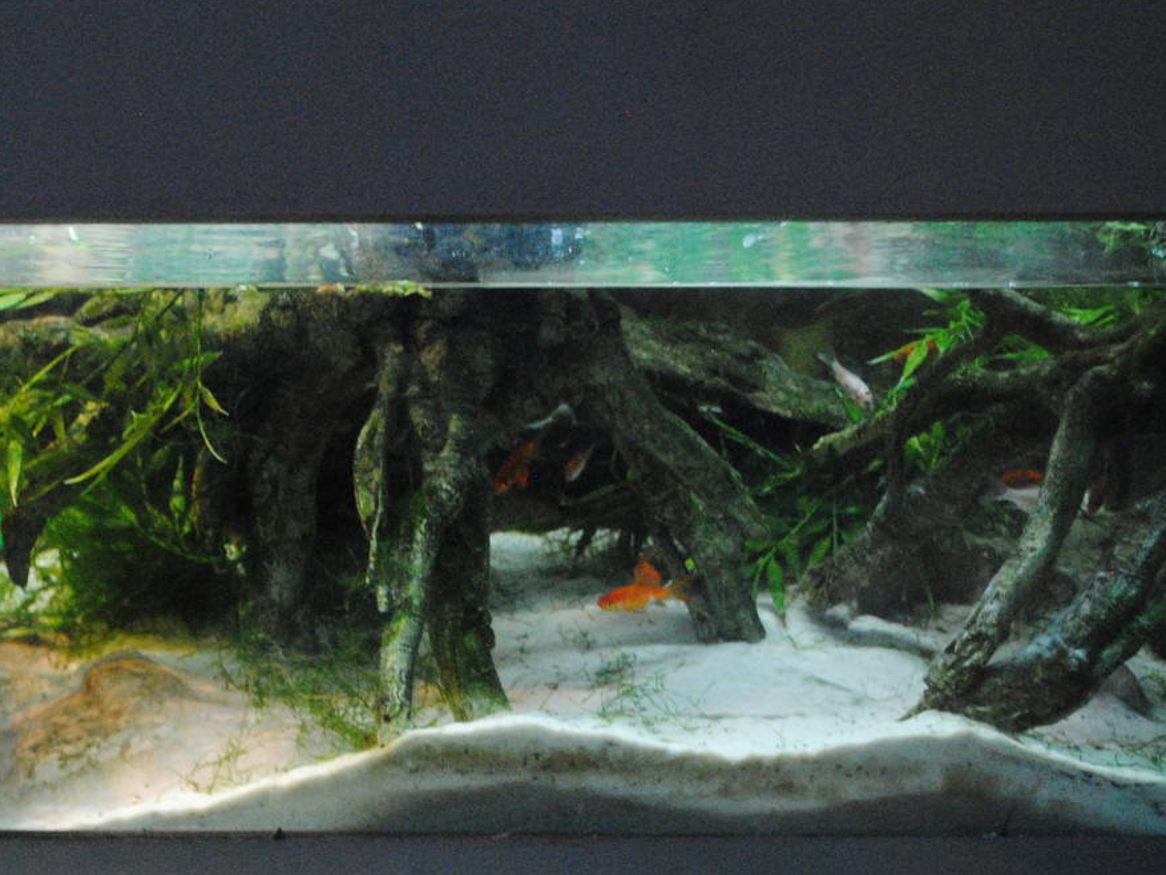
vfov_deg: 18.5
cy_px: 705
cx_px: 303
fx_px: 2661
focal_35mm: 79
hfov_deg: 24.5
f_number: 4.5
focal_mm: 30
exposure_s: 1/20
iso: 1600
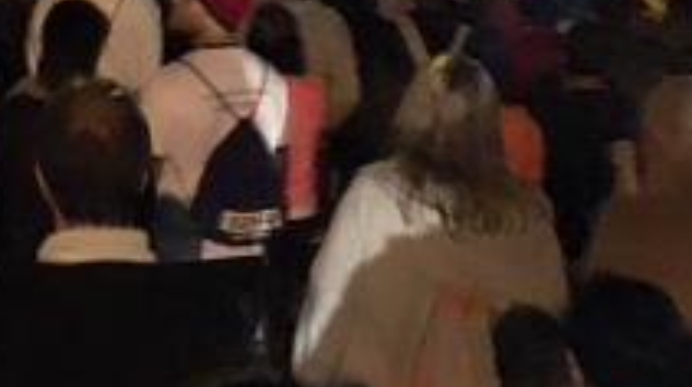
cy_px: -197
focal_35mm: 78
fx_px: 1429
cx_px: 98
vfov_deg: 14.4
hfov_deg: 26.5
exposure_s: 1/15
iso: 2000
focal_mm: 4.15
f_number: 2.2
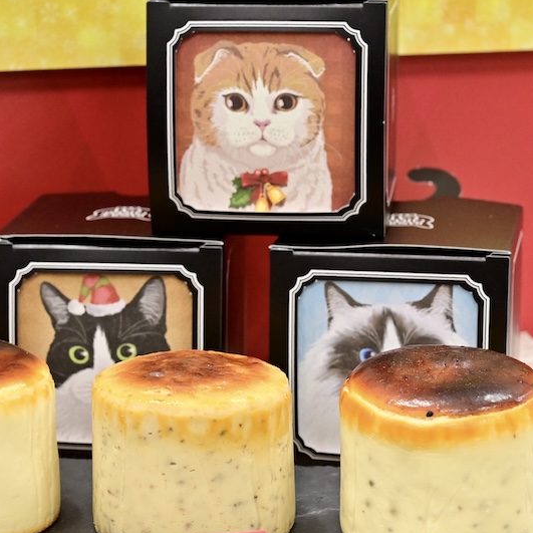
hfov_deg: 18.1
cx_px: 275
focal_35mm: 96
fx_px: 1672
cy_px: 293
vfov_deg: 18.1
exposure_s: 1/125
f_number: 10
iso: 6400
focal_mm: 60
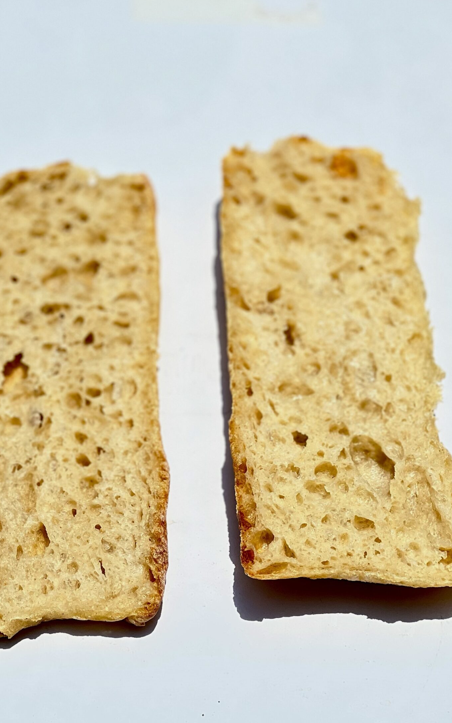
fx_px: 1893
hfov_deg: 13.6
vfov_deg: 21.6
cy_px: 409
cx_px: 189
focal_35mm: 96
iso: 20
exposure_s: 1/2421
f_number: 2.8
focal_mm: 9
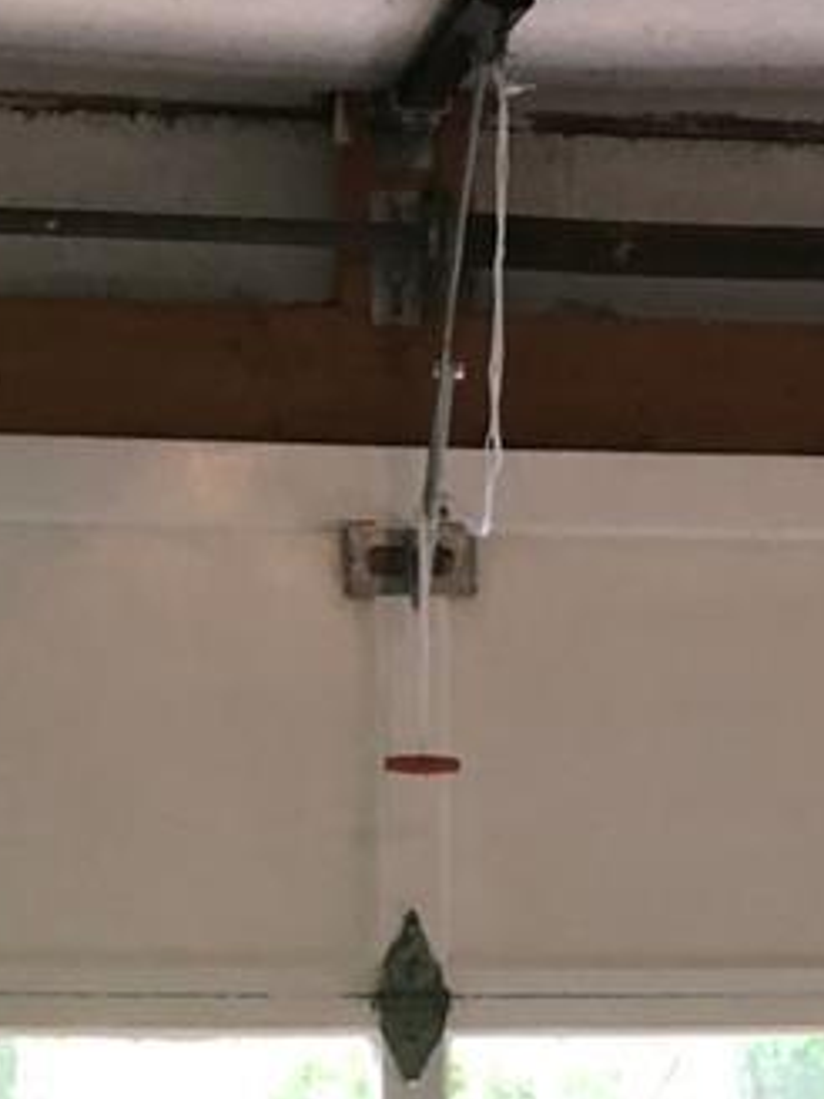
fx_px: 4063
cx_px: 544
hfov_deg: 11.6
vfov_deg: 14.7
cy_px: 1471
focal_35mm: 128
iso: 40
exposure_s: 1/20
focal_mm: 4
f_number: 1.8
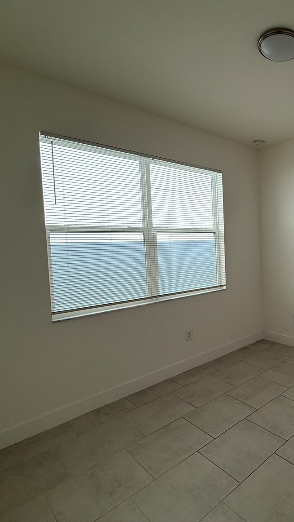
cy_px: 254
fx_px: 291
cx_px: 292
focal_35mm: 21
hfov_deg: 45.5
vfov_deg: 83.8
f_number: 2.2
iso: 64
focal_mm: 2.22
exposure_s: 1/318
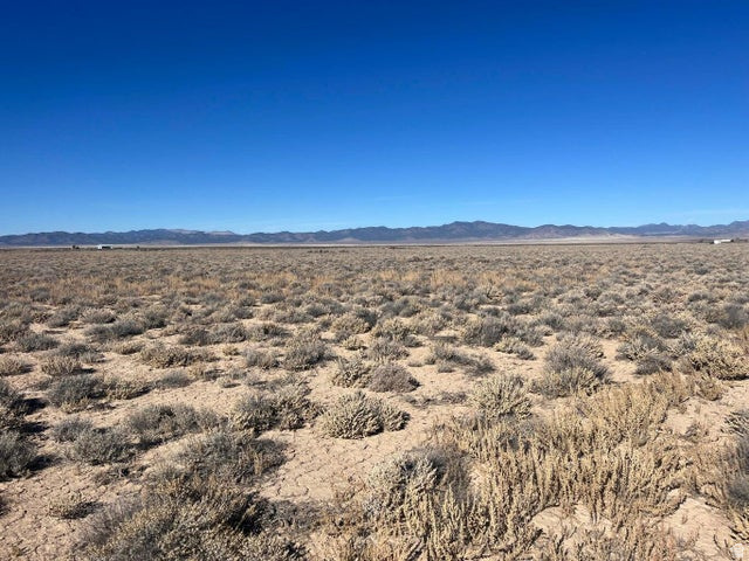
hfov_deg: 67.3
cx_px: 374
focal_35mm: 26
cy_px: 280
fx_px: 563
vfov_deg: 53.1
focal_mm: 5.1
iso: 50
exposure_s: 1/6494
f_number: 1.6
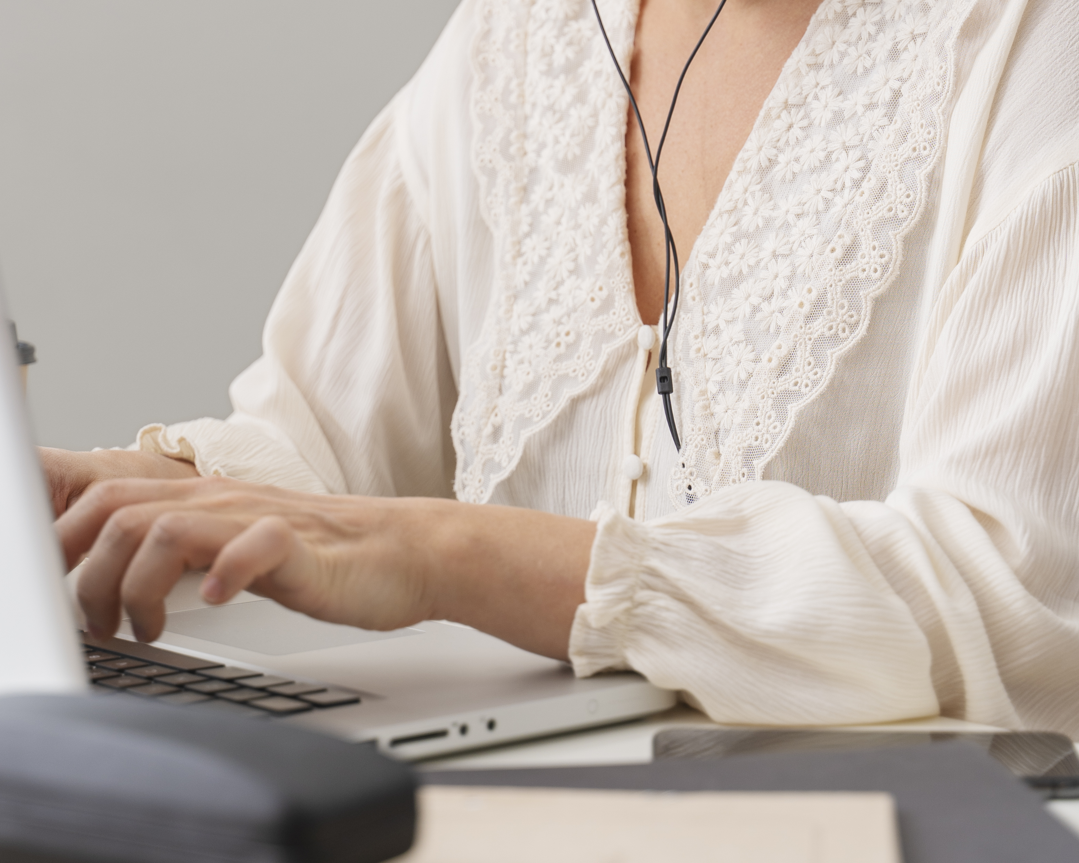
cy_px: 7
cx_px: 469
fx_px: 2938
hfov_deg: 20.8
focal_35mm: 92
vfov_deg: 16.4
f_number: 3.5
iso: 160
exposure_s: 1/125
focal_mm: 51
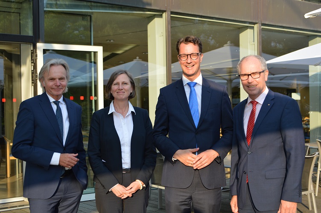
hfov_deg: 36.9
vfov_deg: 25.0
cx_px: 160
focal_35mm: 54
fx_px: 481
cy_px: 106
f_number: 5.6
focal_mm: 36
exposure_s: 1/125
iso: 110
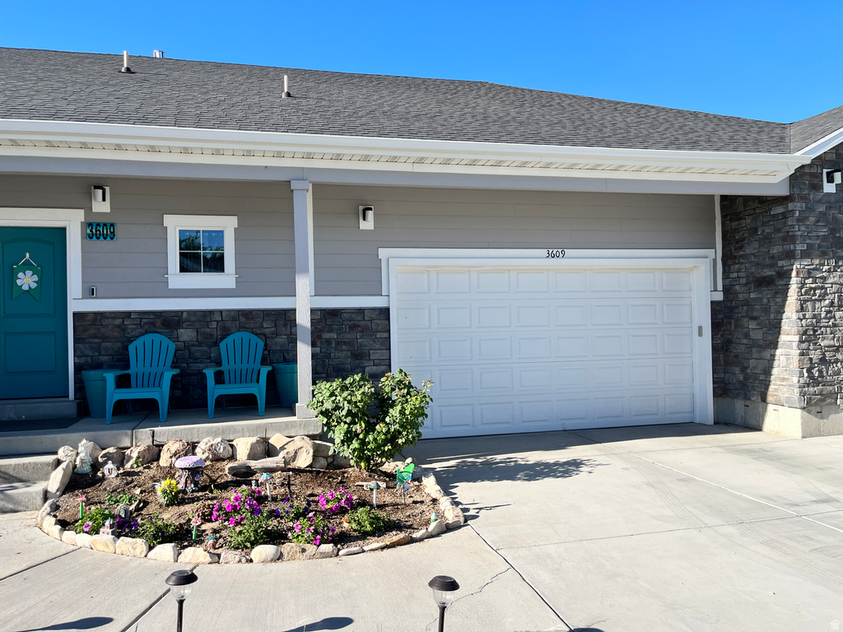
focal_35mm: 26
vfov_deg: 53.1
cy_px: 316
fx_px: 633
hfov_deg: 67.3
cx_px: 422
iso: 50
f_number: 1.6
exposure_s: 1/2137
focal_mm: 5.1
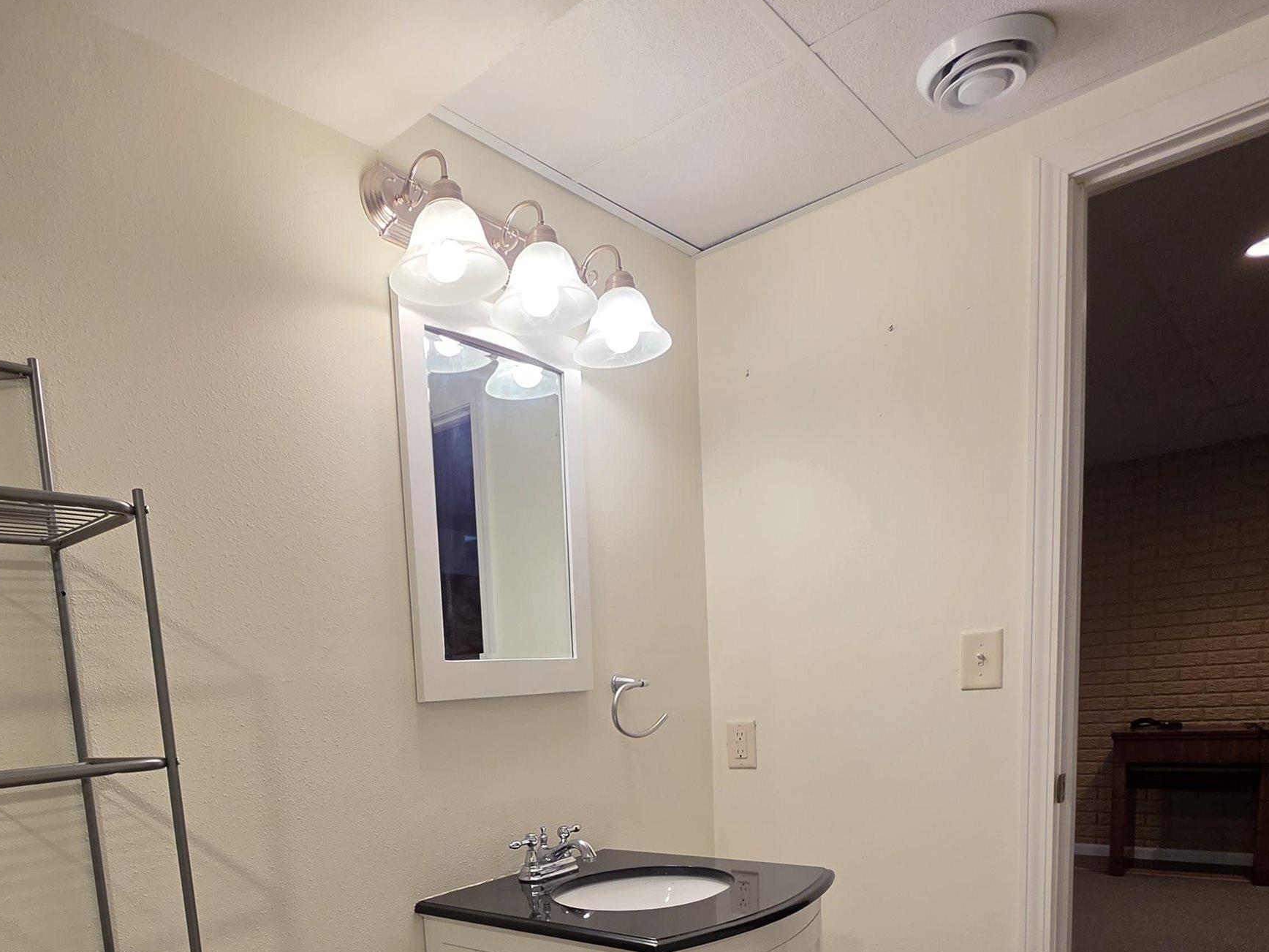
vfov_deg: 52.9
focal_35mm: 23
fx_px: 843
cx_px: 434
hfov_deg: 72.0
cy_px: 827
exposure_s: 1/120
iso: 125
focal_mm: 2.2
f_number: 1.9
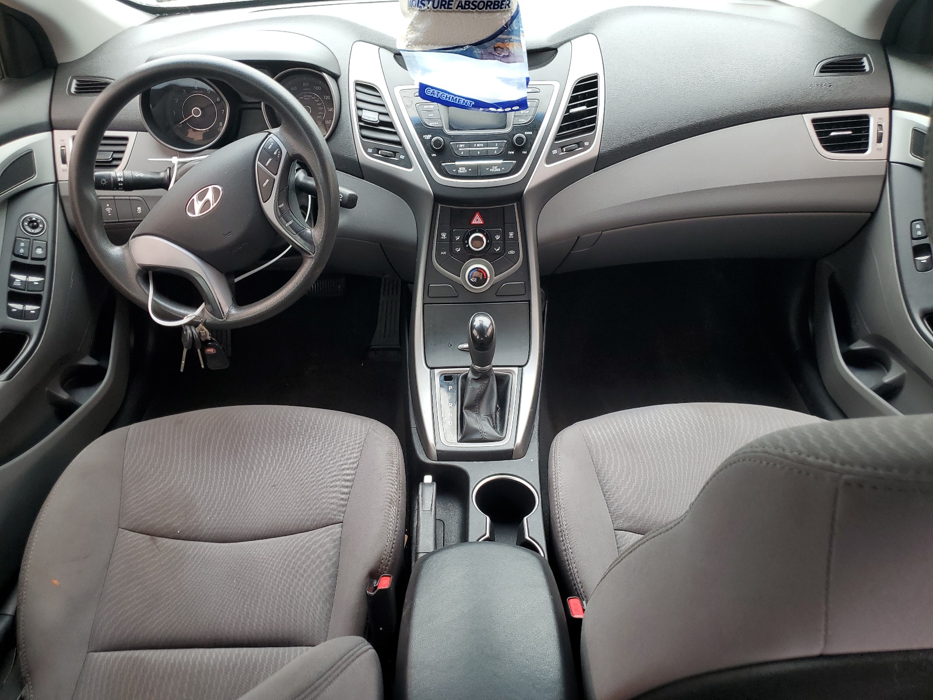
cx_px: 466
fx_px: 701
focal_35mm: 26
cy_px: 350
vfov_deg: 53.1
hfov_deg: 67.3
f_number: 1.5
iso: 53
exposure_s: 1/60.2
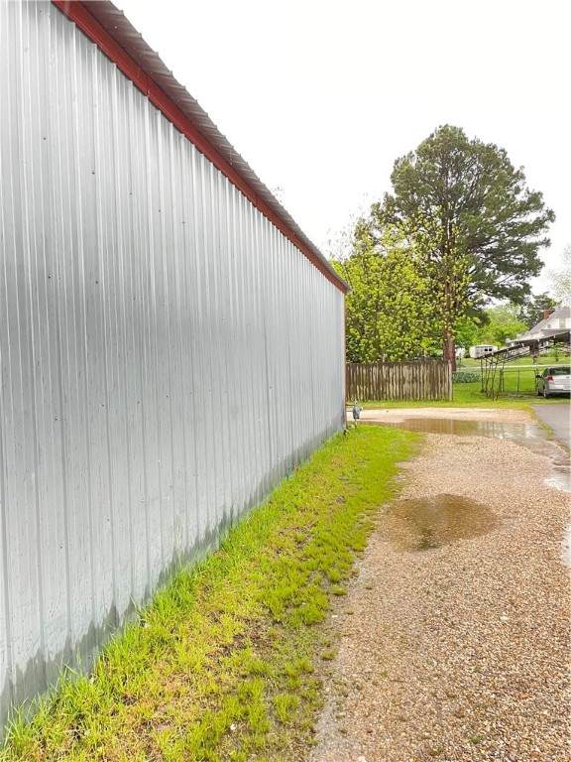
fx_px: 572
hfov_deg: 53.1
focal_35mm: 26
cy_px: 381
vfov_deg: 67.3
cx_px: 286
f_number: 1.6
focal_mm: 4.2
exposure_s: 1/60
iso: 200
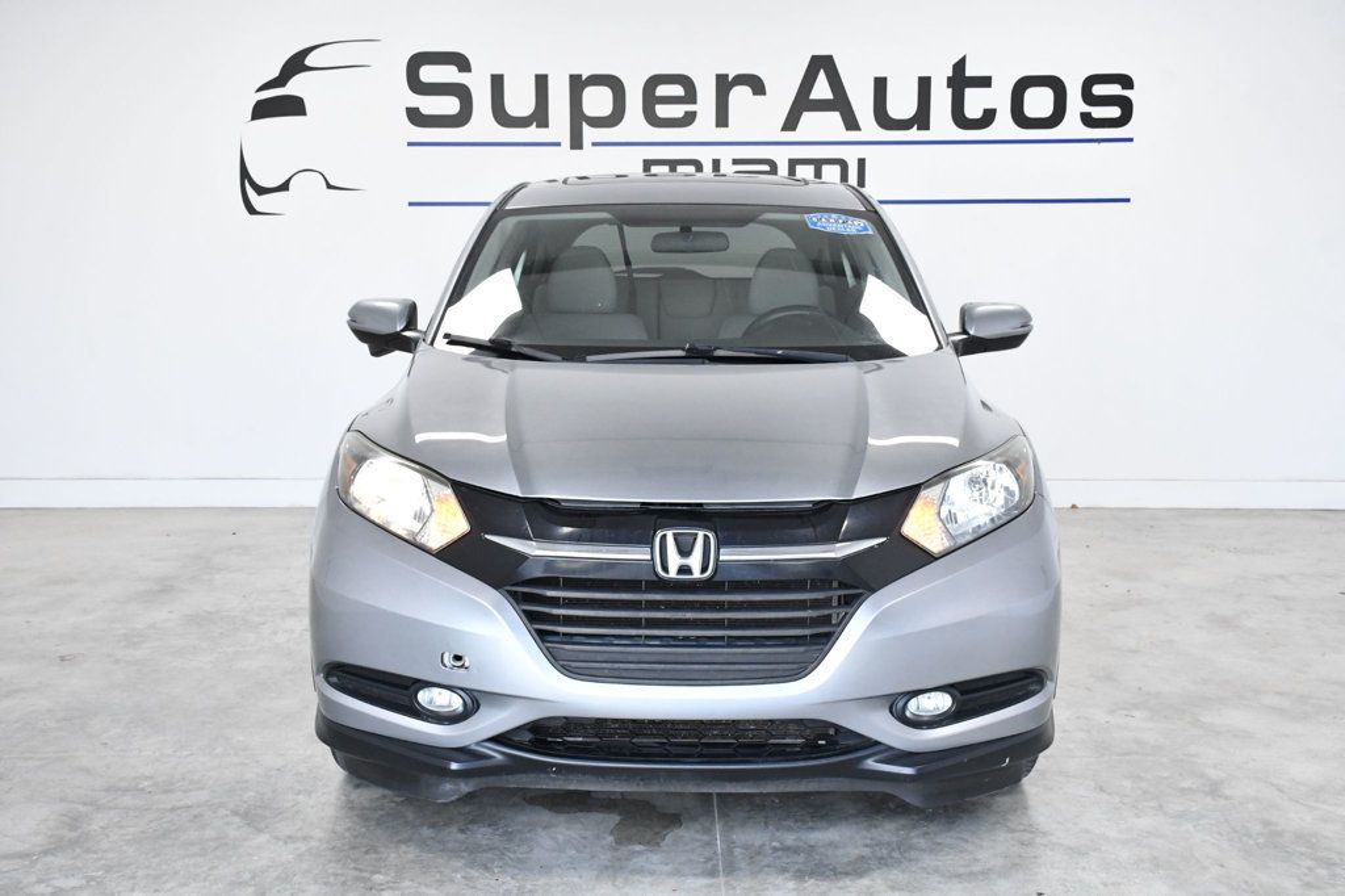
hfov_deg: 48.5
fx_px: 1494
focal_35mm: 40
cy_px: 448
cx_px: 672
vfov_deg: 33.4
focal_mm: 27
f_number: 9
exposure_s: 1/320
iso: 2500
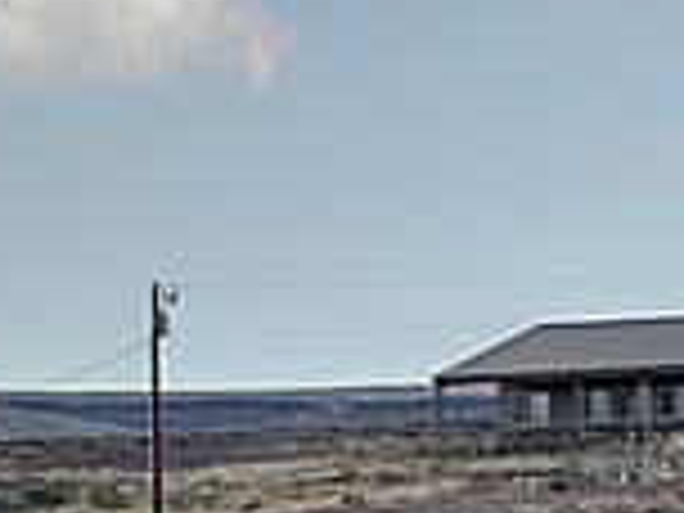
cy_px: 459
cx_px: 693
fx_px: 4011
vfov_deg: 7.3
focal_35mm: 203
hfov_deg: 9.7
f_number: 2.8
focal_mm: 9
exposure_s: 1/889
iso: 32
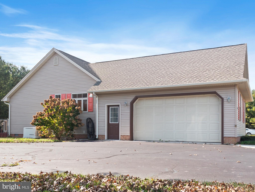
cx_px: 128
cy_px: 96
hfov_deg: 50.1
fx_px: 273
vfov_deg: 38.7
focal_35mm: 37
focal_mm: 18
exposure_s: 1/400
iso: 200
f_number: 5.6
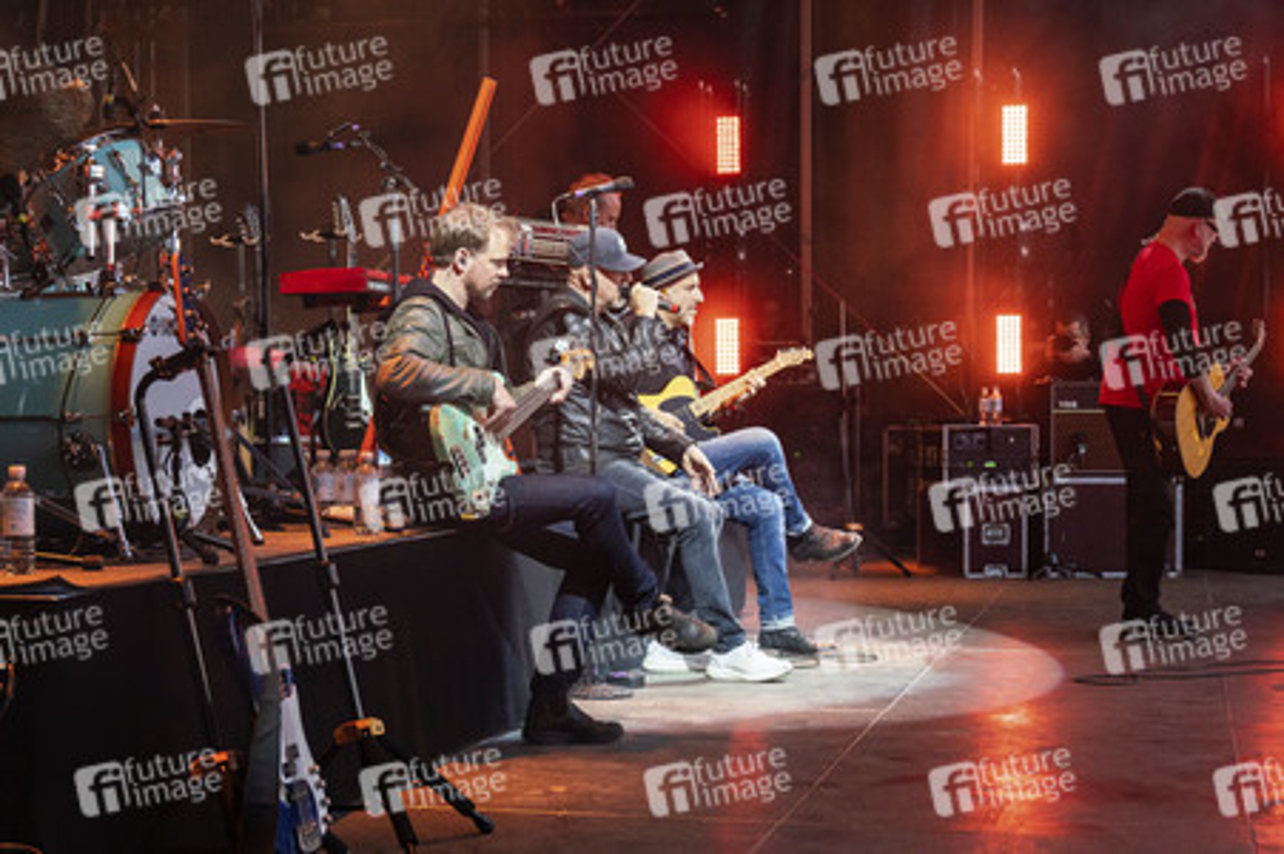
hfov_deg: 47.4
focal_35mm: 41
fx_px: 1461
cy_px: 427
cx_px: 642
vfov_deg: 32.6
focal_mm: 41
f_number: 4
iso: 1000
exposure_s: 1/320
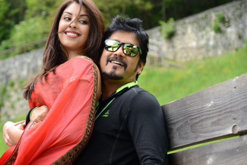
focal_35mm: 115
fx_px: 789
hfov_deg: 17.6
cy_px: 122
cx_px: 53
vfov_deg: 11.9
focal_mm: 70
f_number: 4
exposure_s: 1/250
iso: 400
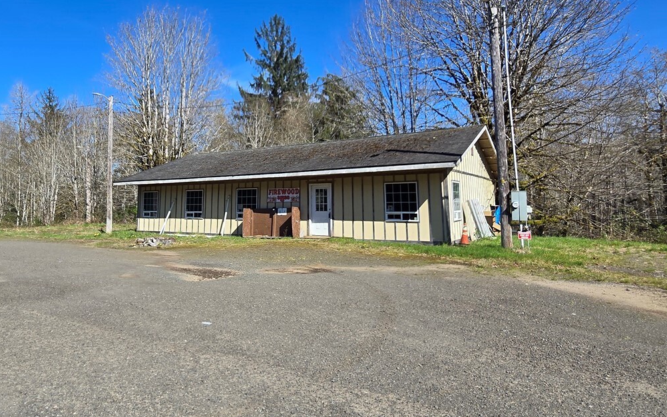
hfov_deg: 78.3
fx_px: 400
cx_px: 252
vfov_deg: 54.3
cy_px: 153
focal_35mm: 22
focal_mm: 2.2
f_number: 2.2
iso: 50
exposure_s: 1/1951
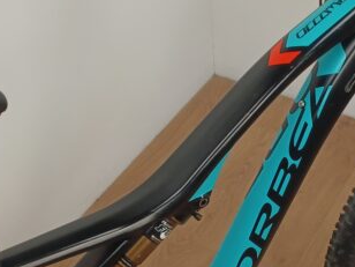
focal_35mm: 65
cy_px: 171
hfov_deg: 29.6
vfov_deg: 22.5
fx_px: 667
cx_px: 243
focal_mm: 4.6
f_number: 1.8
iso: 400
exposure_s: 1/100
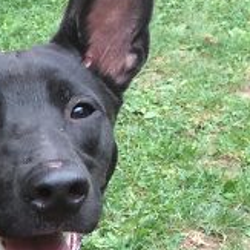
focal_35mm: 131
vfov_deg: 12.6
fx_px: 1070
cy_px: 380
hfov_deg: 12.3
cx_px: -191
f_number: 2.2
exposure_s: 1/120
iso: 64
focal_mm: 4.12
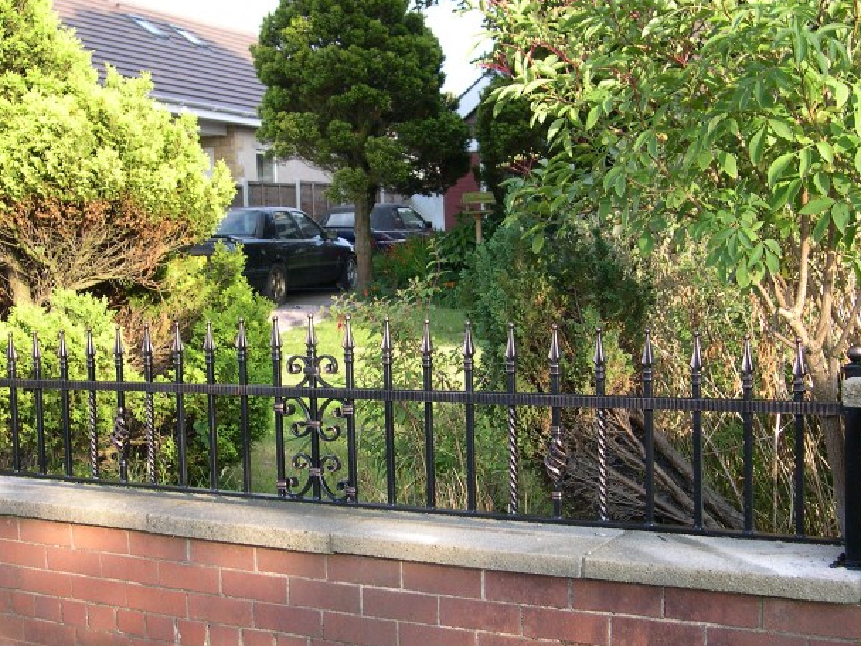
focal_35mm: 50
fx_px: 1244
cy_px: 367
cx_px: 381
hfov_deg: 38.1
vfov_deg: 29.1
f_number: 2.8
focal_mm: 8
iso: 100
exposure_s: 1/191
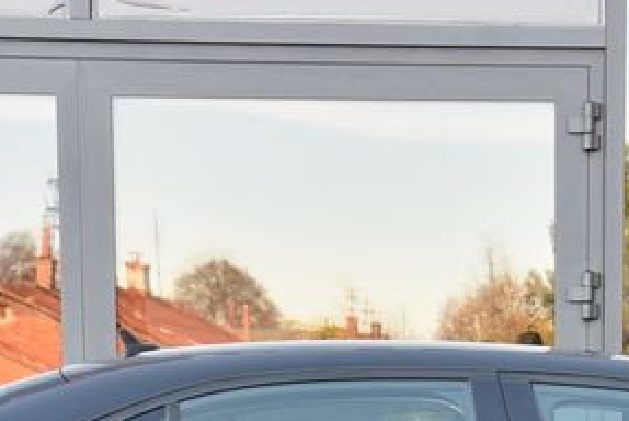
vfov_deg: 8.5
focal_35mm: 157
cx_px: 581
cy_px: 724
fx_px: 2746
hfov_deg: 12.9
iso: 500
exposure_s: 1/80
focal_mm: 44
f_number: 4.5
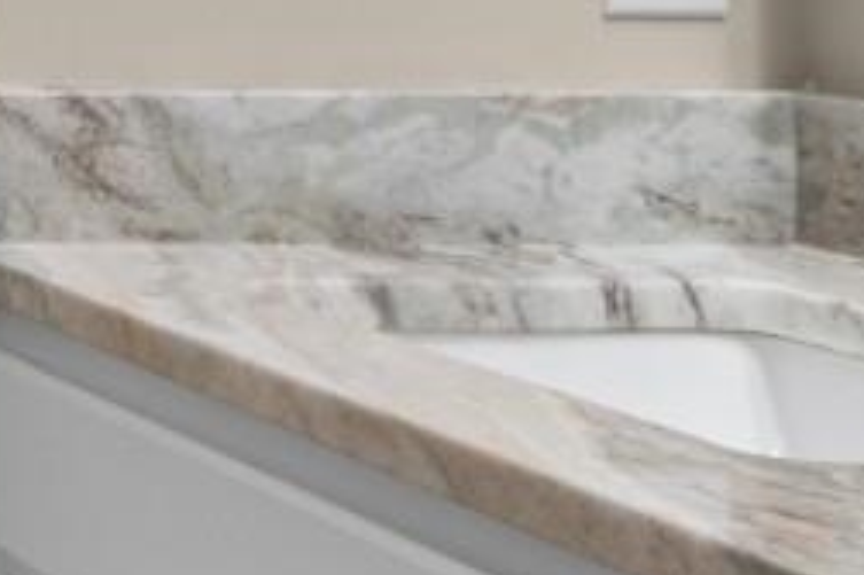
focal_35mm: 97
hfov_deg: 15.1
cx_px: -1060
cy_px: -189
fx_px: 2326
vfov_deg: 13.5
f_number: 4.5
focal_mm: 10
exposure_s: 1/20
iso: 100
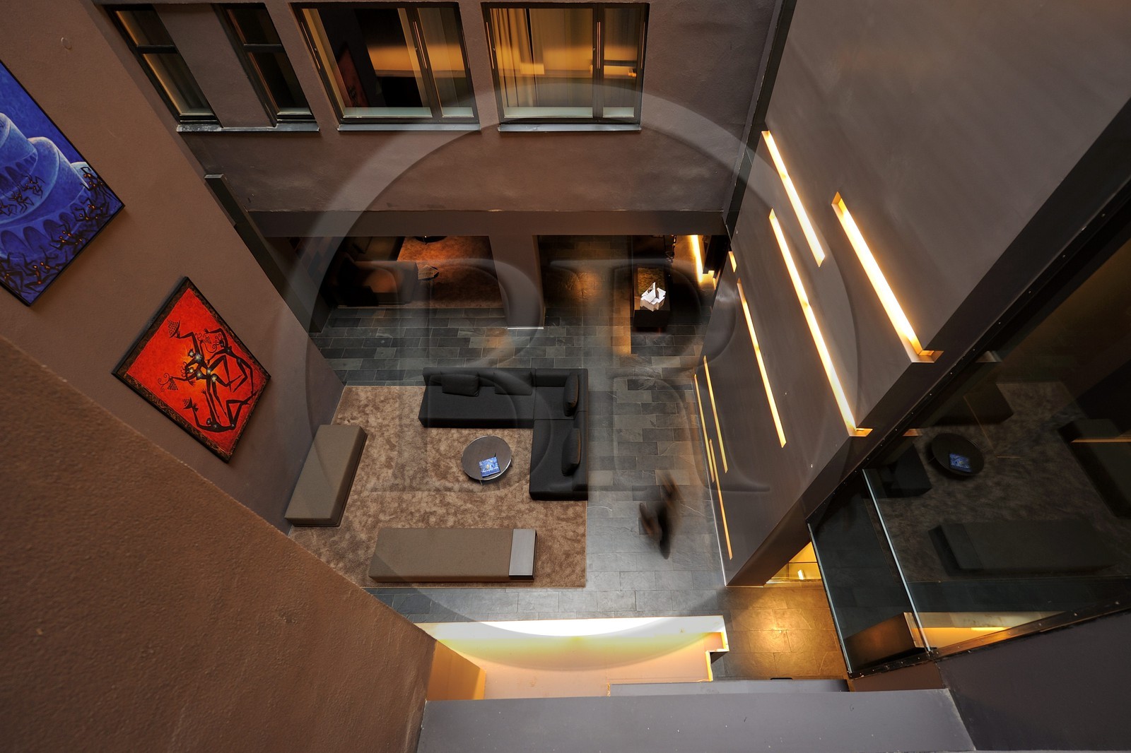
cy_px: 376
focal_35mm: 15
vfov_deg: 77.3
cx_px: 566
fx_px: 471
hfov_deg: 100.4
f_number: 5
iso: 200
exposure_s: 1/3.33
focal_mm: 15
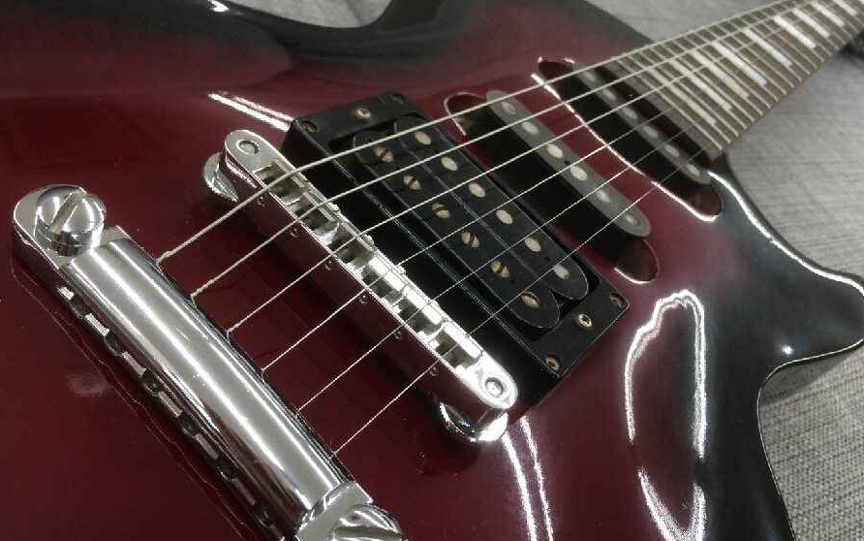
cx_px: 434
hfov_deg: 61.2
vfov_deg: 40.6
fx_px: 730
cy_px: 289
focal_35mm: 31
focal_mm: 4.15
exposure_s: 1/30
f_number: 2.2
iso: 40
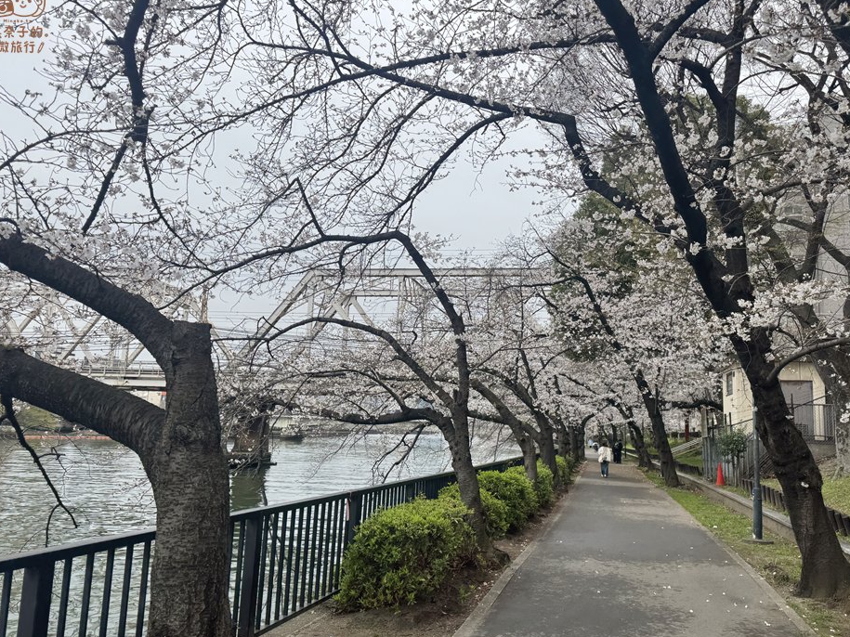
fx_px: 687
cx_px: 468
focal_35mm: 28
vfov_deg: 49.7
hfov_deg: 63.3
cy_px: 336
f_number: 1.78
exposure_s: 1/2105
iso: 80
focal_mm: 6.76
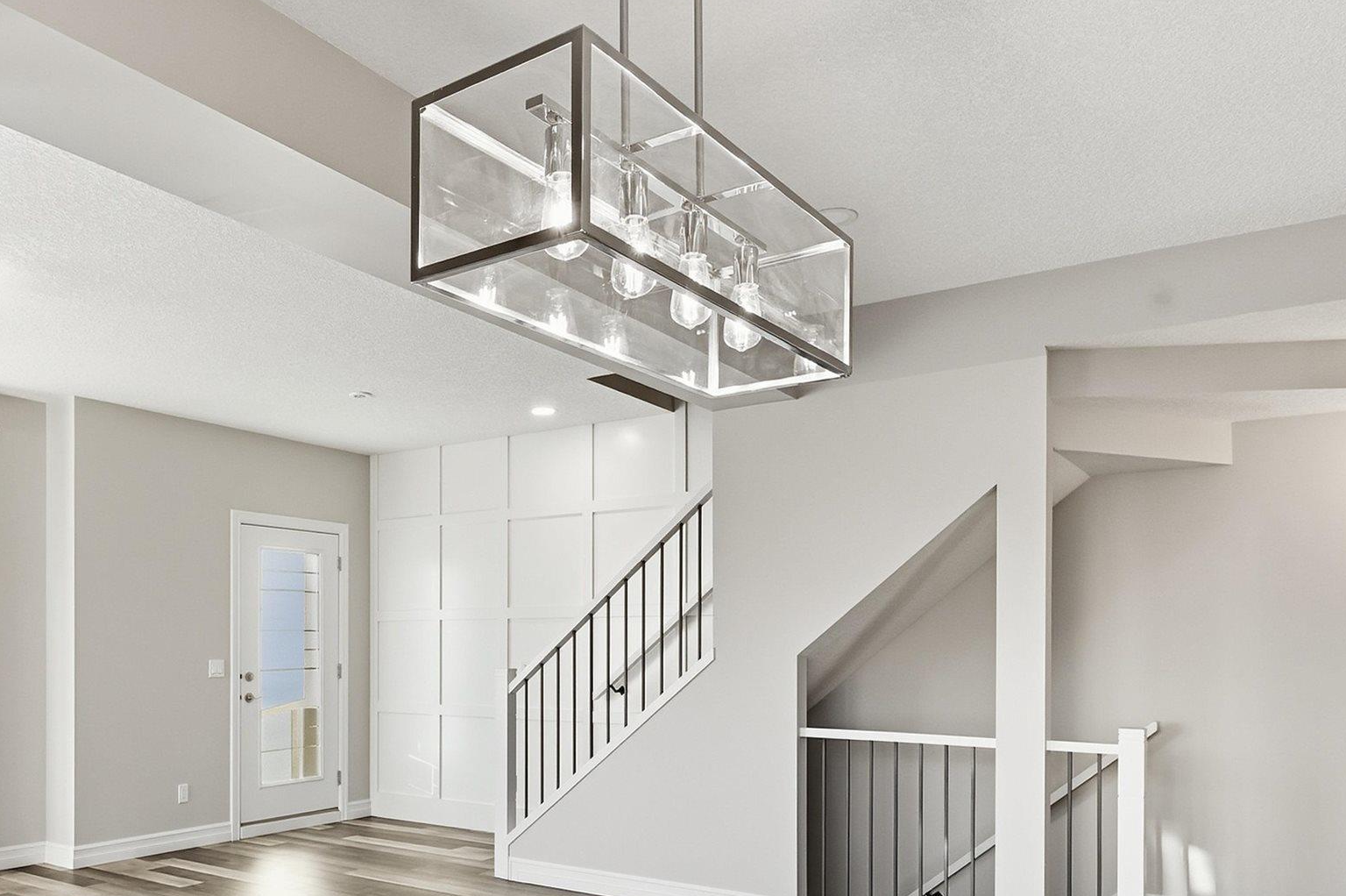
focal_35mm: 28
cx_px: 487
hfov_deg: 64.4
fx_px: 1046
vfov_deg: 45.1
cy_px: 649
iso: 100
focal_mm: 14
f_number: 8
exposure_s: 1/60
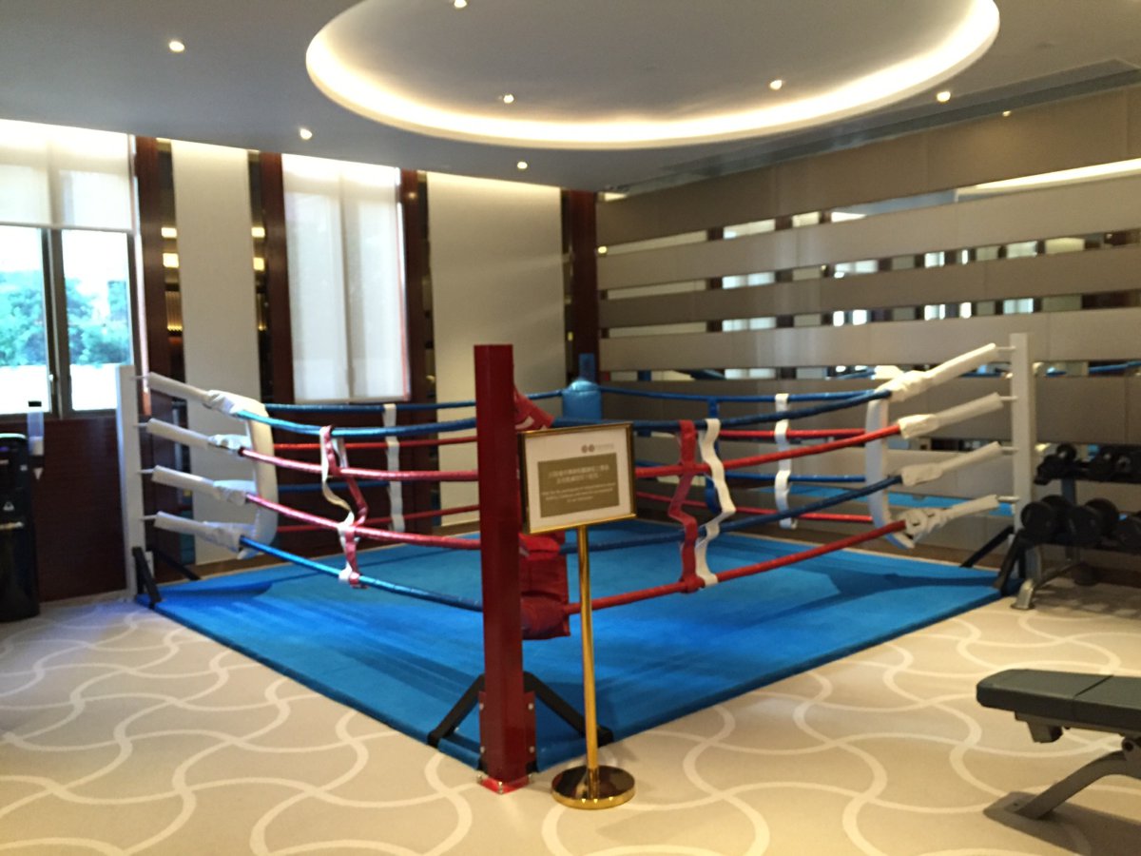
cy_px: 428
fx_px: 956
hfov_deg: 61.7
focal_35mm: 29
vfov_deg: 48.2
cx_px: 570
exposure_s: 1/25
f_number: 2.2
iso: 250
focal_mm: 4.15
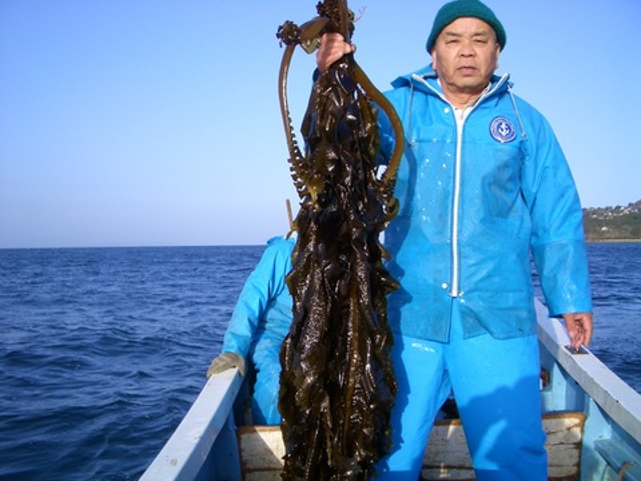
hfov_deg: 52.6
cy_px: 240
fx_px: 648
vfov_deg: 40.7
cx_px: 320
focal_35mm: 35
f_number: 4.3
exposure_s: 1/400
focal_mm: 5.8
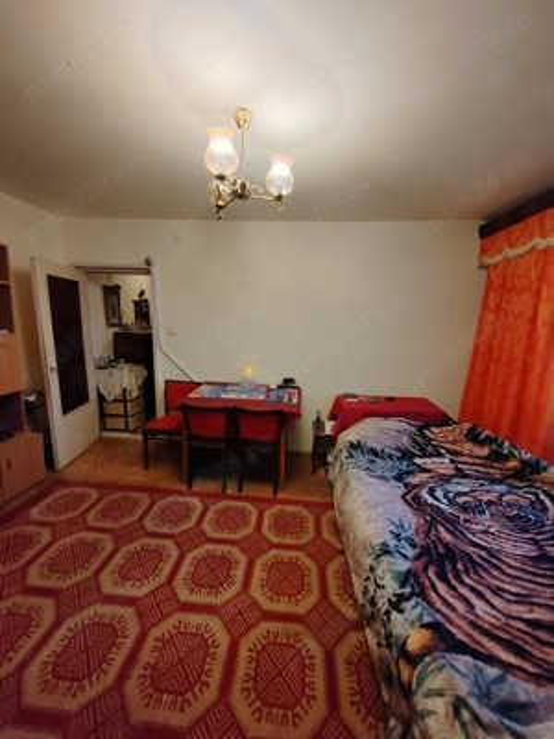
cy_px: 370
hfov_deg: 89.9
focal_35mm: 13
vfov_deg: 106.2
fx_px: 277
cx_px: 277
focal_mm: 2.16
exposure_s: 1/33
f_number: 2.2
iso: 320
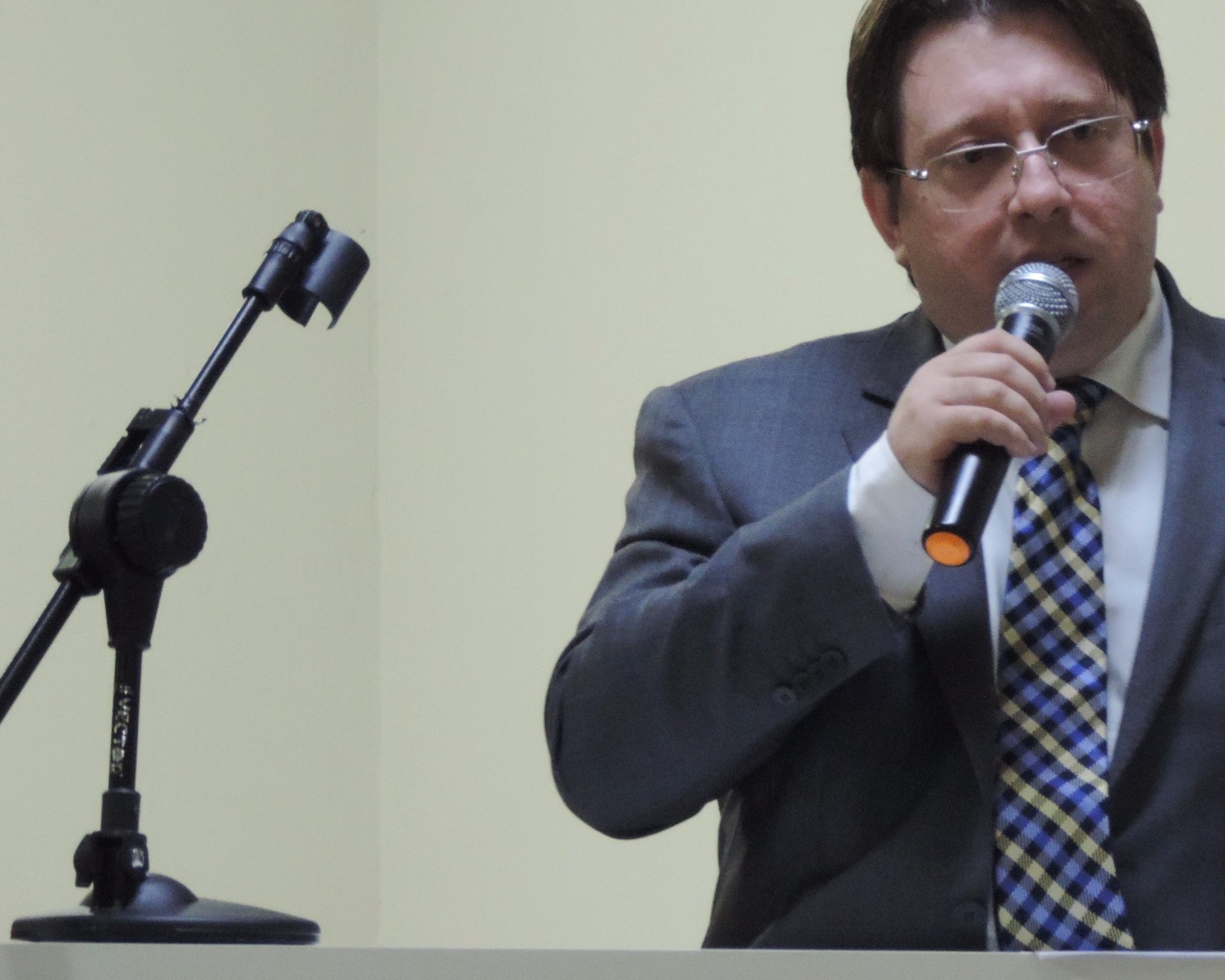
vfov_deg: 3.7
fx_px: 15046
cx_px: 929
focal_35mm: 415
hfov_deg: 4.7
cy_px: 477
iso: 800
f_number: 4.7
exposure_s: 1/25
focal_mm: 49
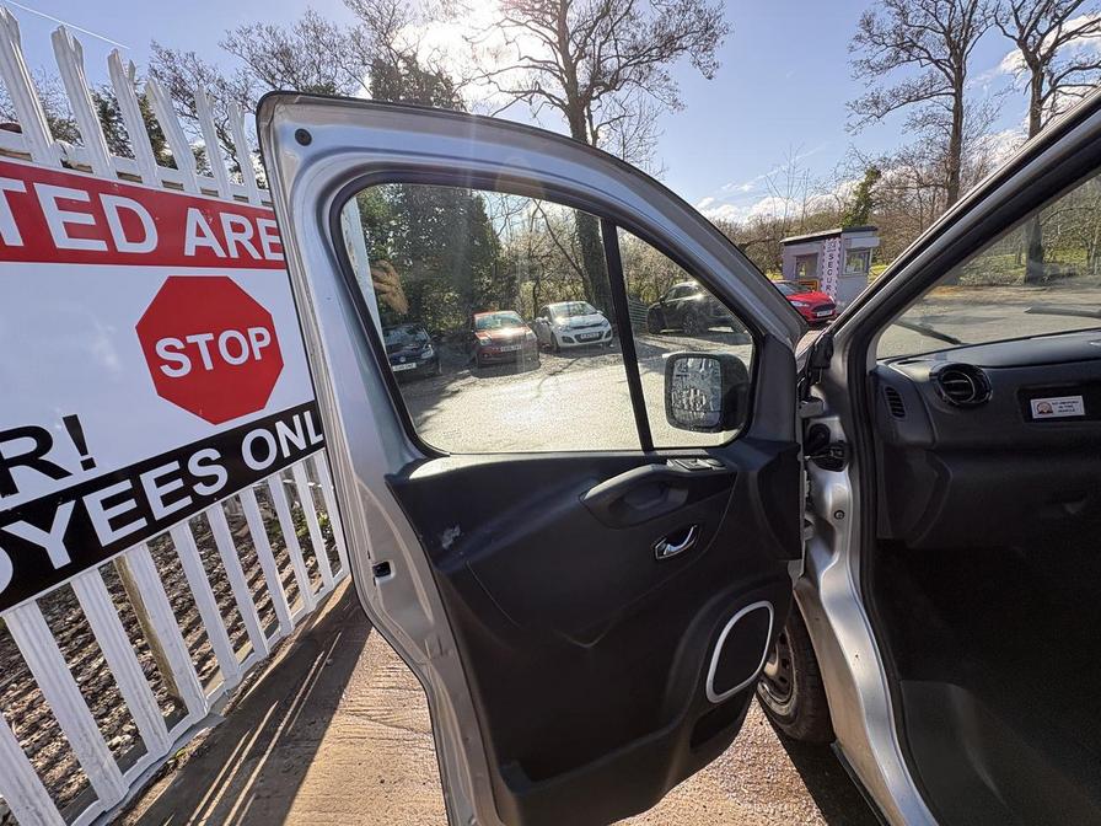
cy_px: 413
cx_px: 550
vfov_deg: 85.7
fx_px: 445
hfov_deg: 102.1
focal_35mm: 14
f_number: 2.2
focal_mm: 2.22
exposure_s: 1/351
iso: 40
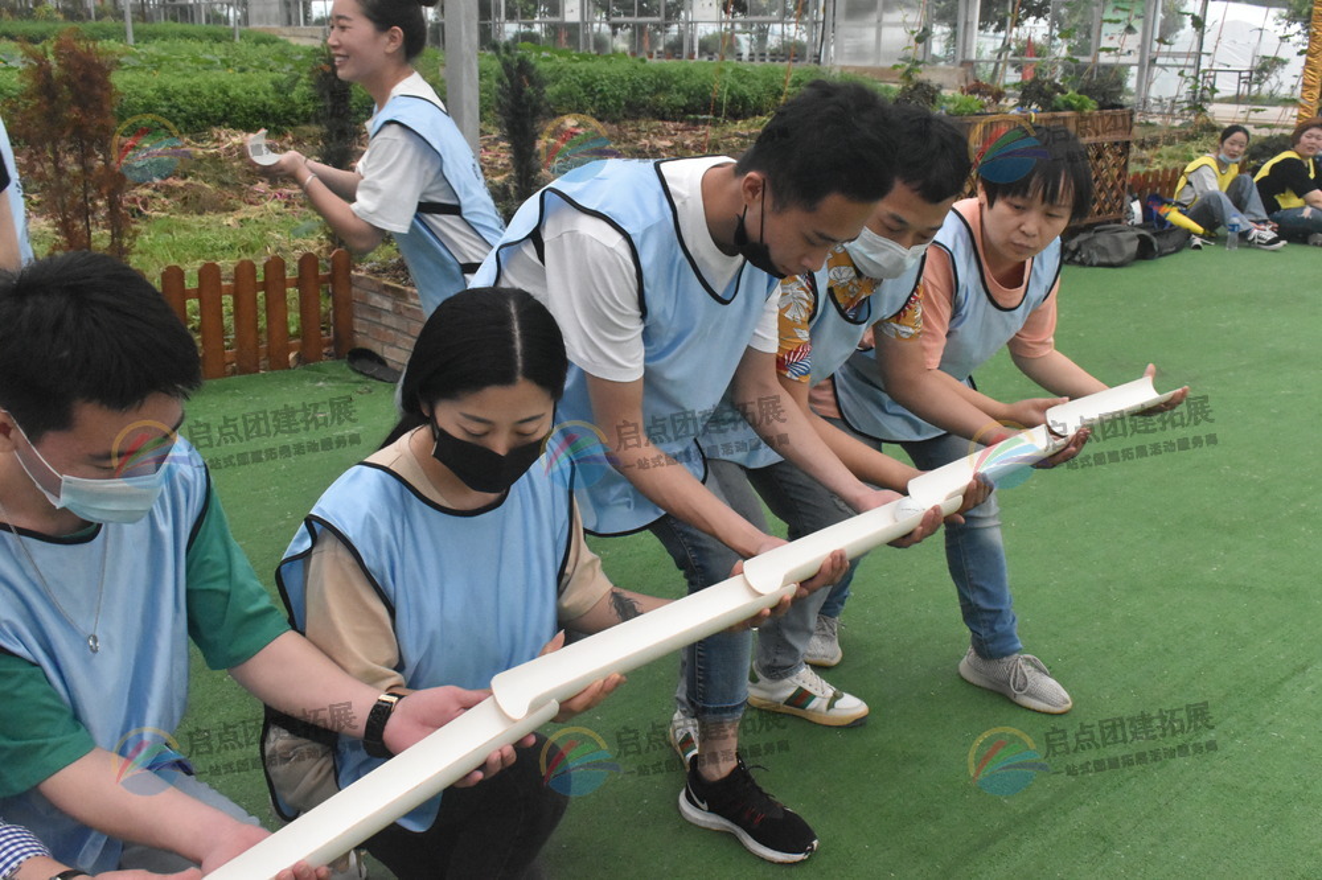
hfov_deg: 53.1
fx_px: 1321
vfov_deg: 36.8
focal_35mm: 36
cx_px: 661
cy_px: 440
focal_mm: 24
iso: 6400
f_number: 13
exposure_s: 1/640
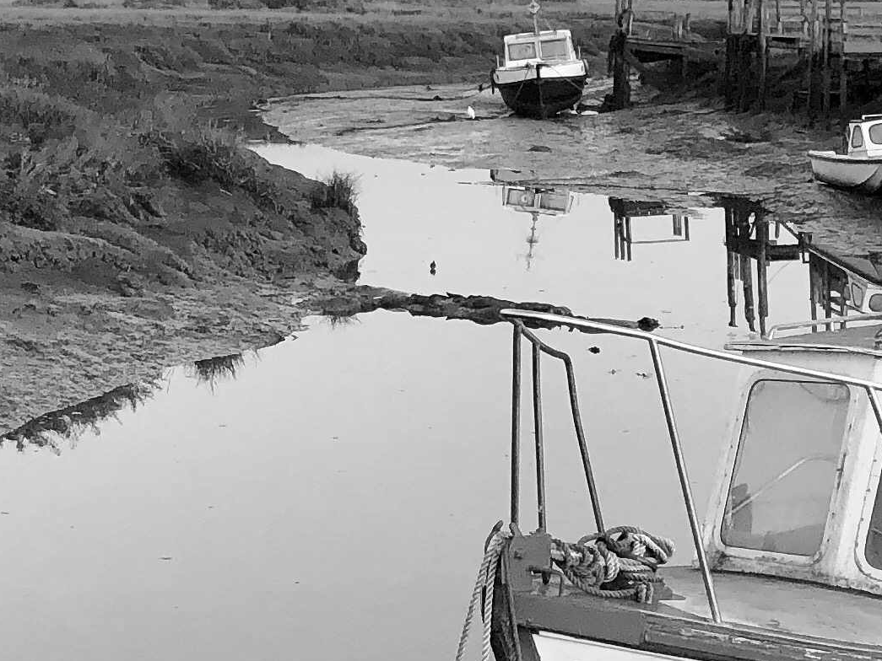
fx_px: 2752
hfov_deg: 18.2
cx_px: 455
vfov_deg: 13.5
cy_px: -23
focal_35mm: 108
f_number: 1.8
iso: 64
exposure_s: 1/120
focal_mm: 4
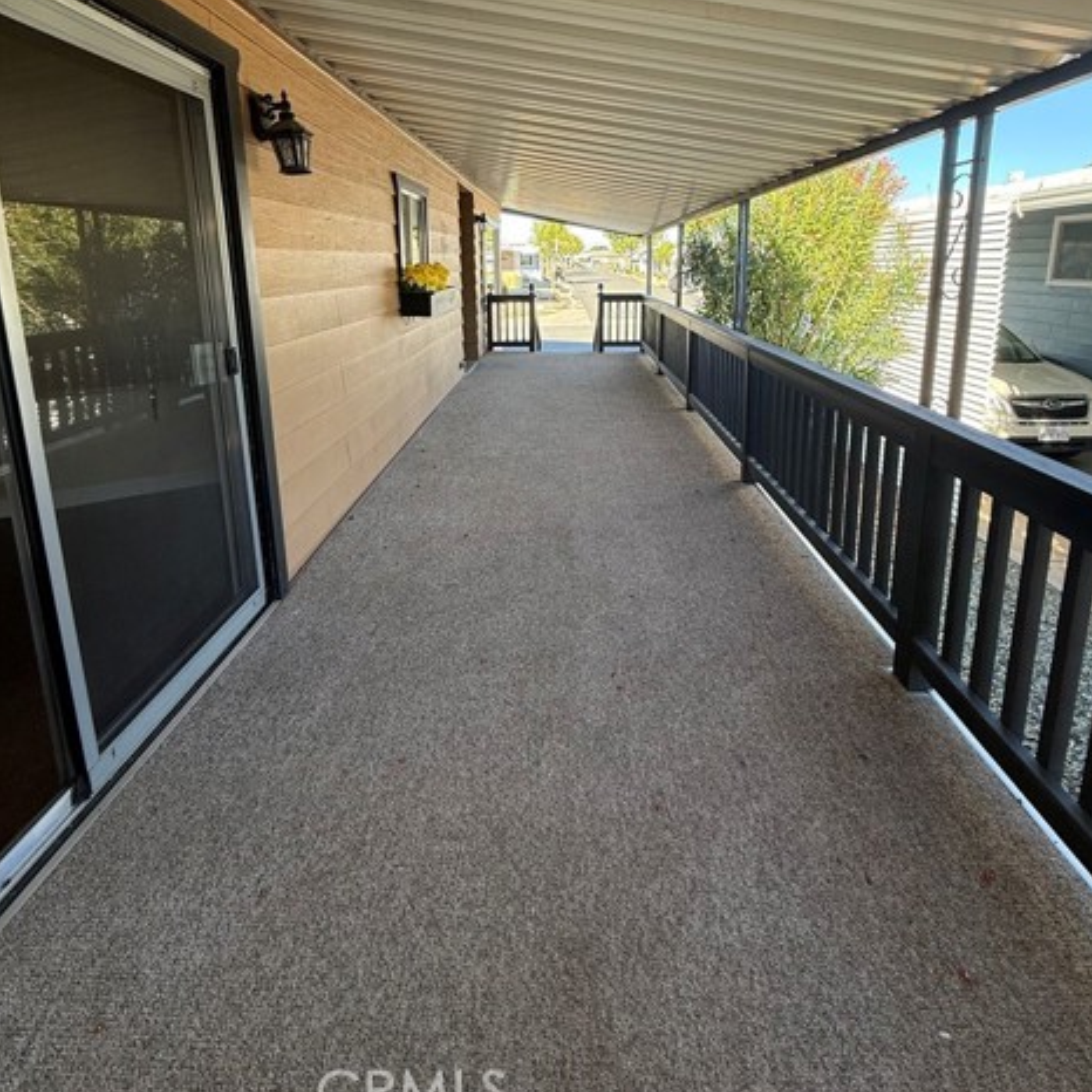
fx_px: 607
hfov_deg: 84.0
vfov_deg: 81.5
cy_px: 375
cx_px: 555
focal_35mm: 17
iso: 64
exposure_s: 1/135
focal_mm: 2.22
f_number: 2.2
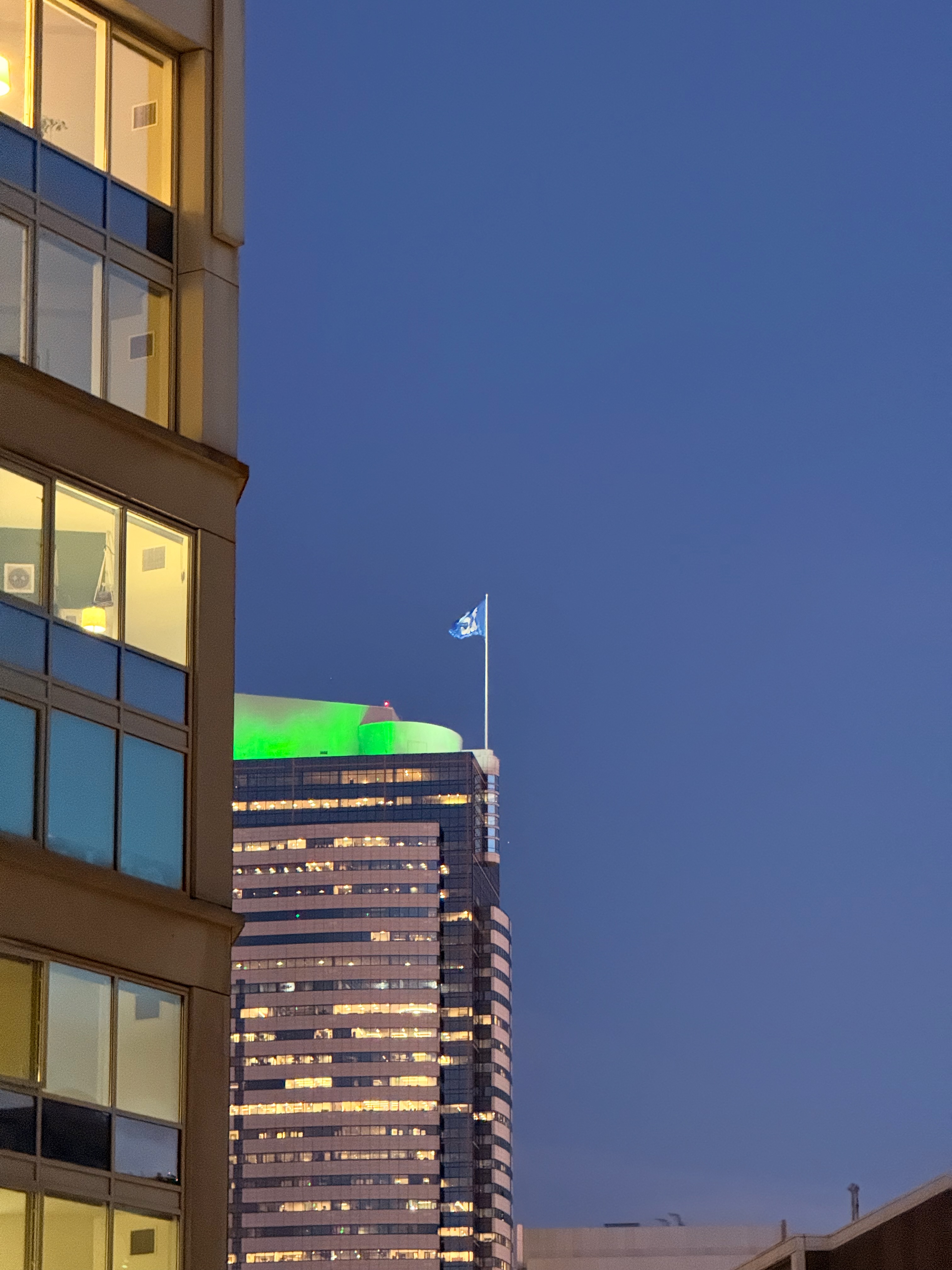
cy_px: 635
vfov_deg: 16.4
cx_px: 476
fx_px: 4400
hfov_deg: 12.3
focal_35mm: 120
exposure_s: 1/20
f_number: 2.8
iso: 1600
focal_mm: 15.66
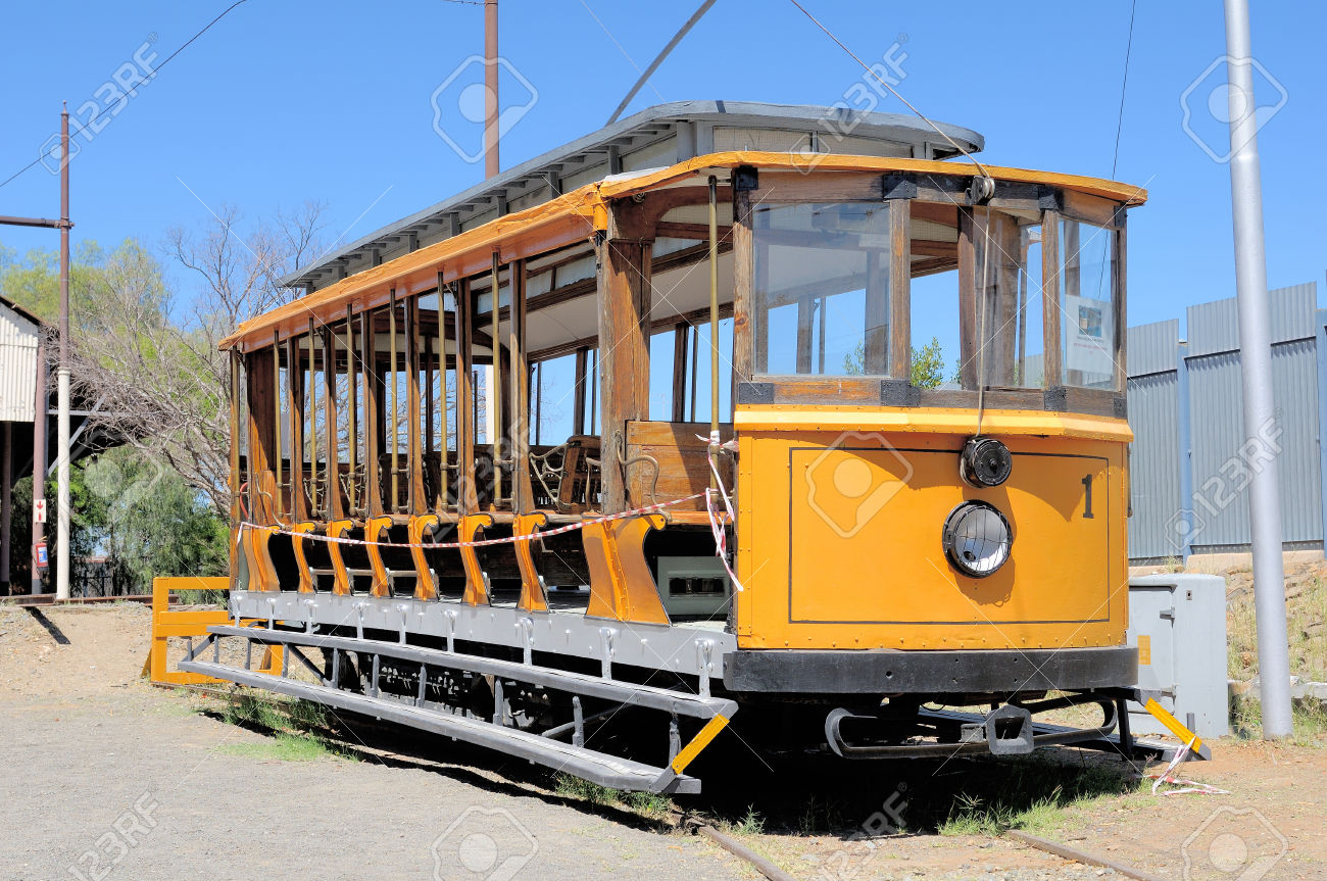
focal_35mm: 57
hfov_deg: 35.1
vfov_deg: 23.7
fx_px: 2098
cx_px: 664
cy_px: 440
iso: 200
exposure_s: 1/500
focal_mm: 38
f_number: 8
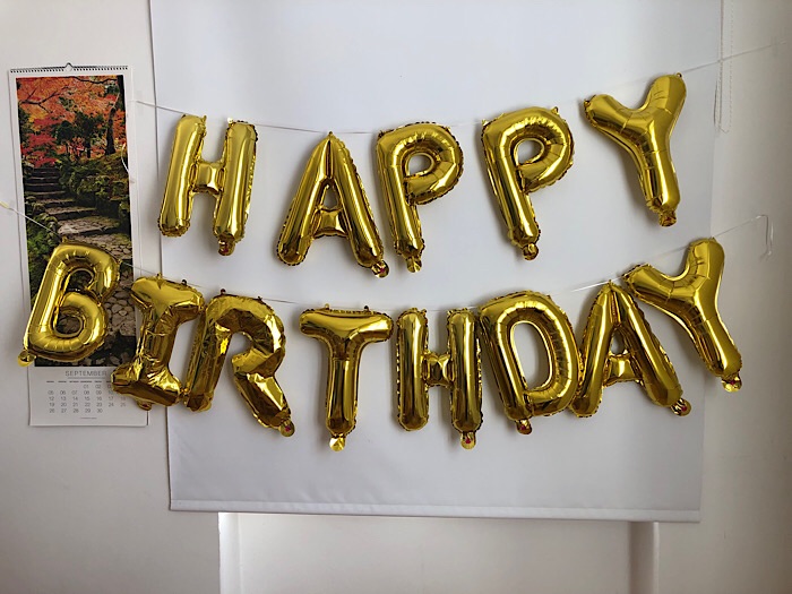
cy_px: 297
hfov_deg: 63.4
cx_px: 396
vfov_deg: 49.7
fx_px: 641
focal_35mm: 28
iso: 25
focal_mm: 3.99
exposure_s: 1/120
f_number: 1.8
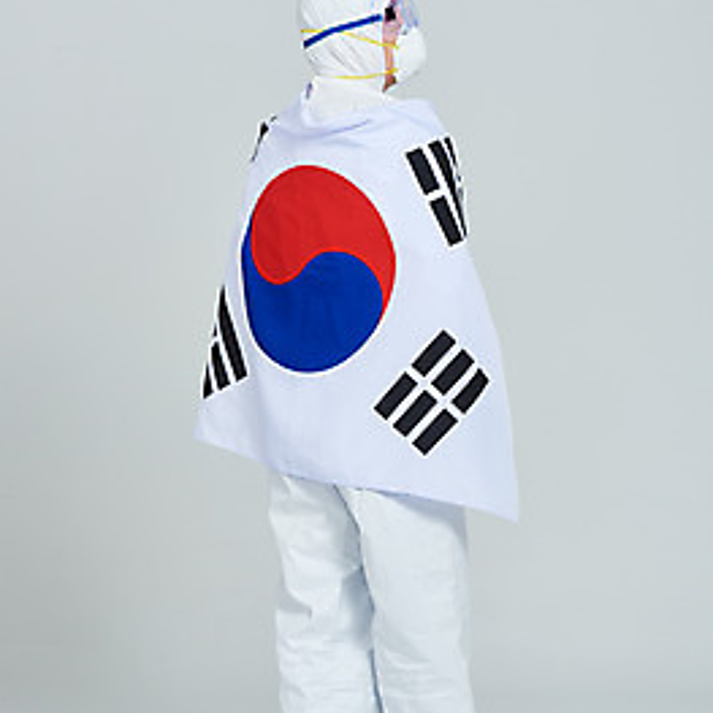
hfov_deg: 15.8
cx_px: 359
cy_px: 393
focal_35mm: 110
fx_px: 2563
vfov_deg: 15.8
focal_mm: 85
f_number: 14
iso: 100
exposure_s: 1/125
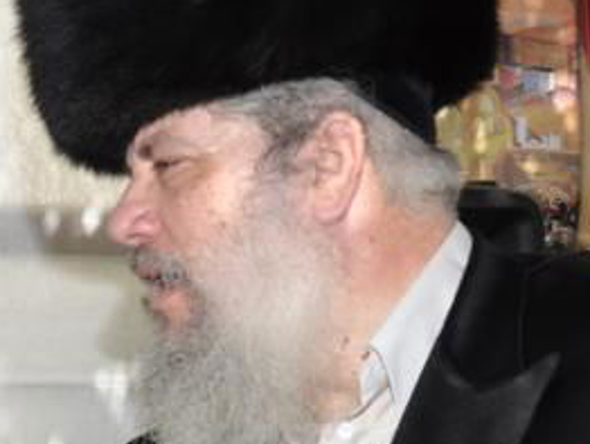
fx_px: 2303
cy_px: 433
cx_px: -369
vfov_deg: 10.9
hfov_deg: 13.5
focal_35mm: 135
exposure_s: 1/200
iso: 200
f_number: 7.1
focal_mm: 24
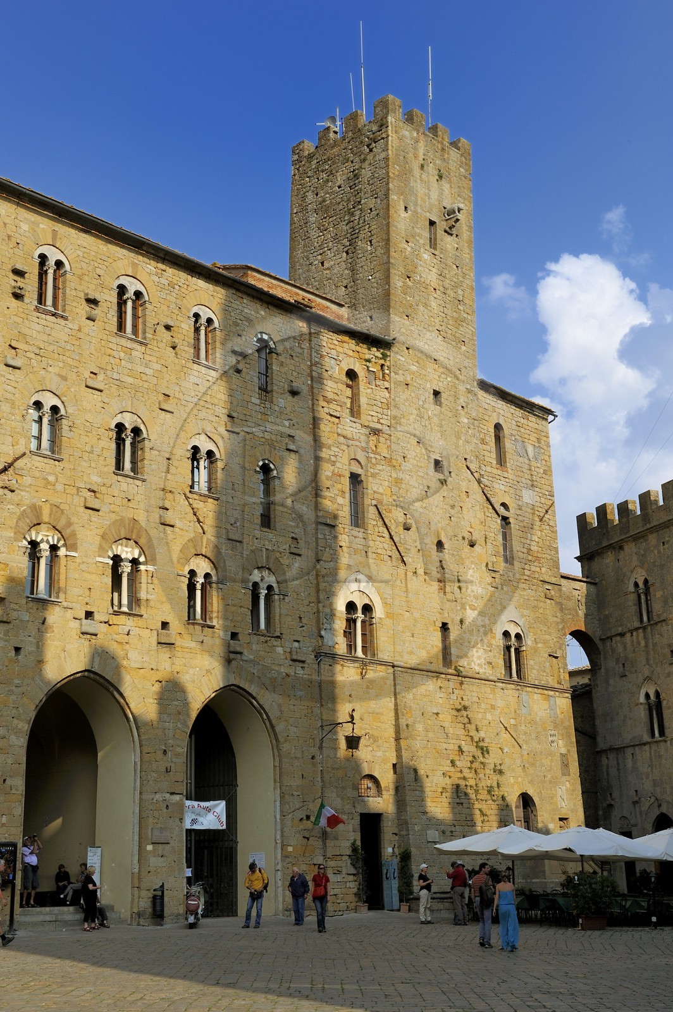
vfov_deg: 43.6
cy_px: 506
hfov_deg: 29.8
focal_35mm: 45
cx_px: 336
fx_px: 1264
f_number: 14
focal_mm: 45
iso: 200
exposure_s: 1/200
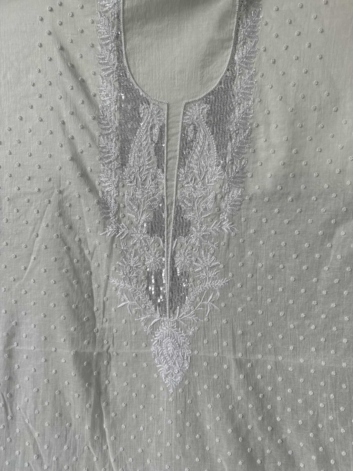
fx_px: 326
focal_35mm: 24
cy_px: 236
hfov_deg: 56.8
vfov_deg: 71.6
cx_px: 176
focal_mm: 6.86
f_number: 1.78
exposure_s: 1/910
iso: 80
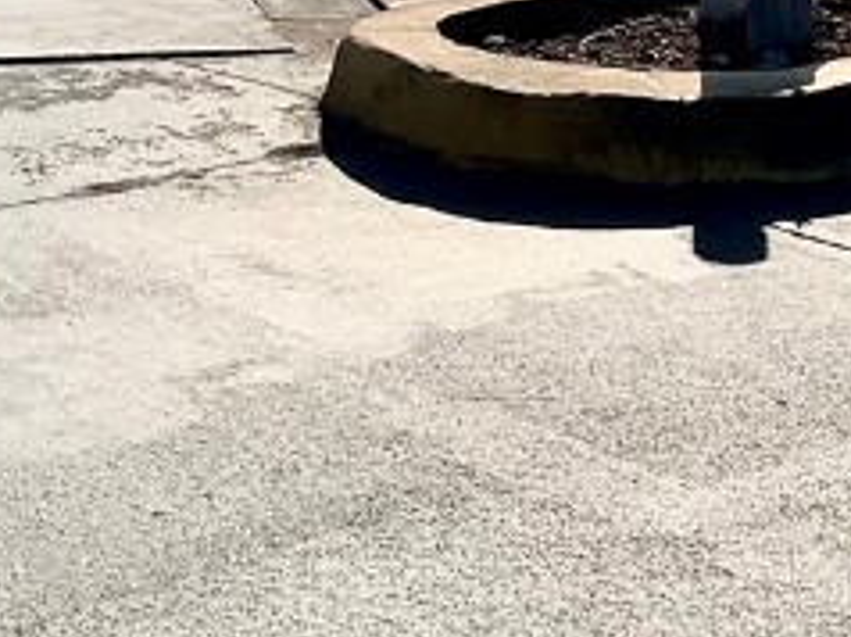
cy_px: -161
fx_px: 3070
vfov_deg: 11.6
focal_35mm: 125
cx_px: 350
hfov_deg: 15.8
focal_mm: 3
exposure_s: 1/5814
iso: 16
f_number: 1.8
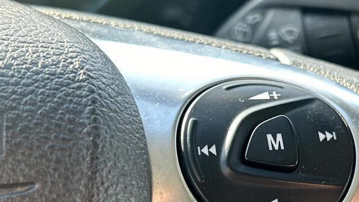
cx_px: 246
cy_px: 158
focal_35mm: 68
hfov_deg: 30.7
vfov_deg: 17.6
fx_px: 647
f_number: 1.5
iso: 50
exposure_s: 1/121
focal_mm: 5.7
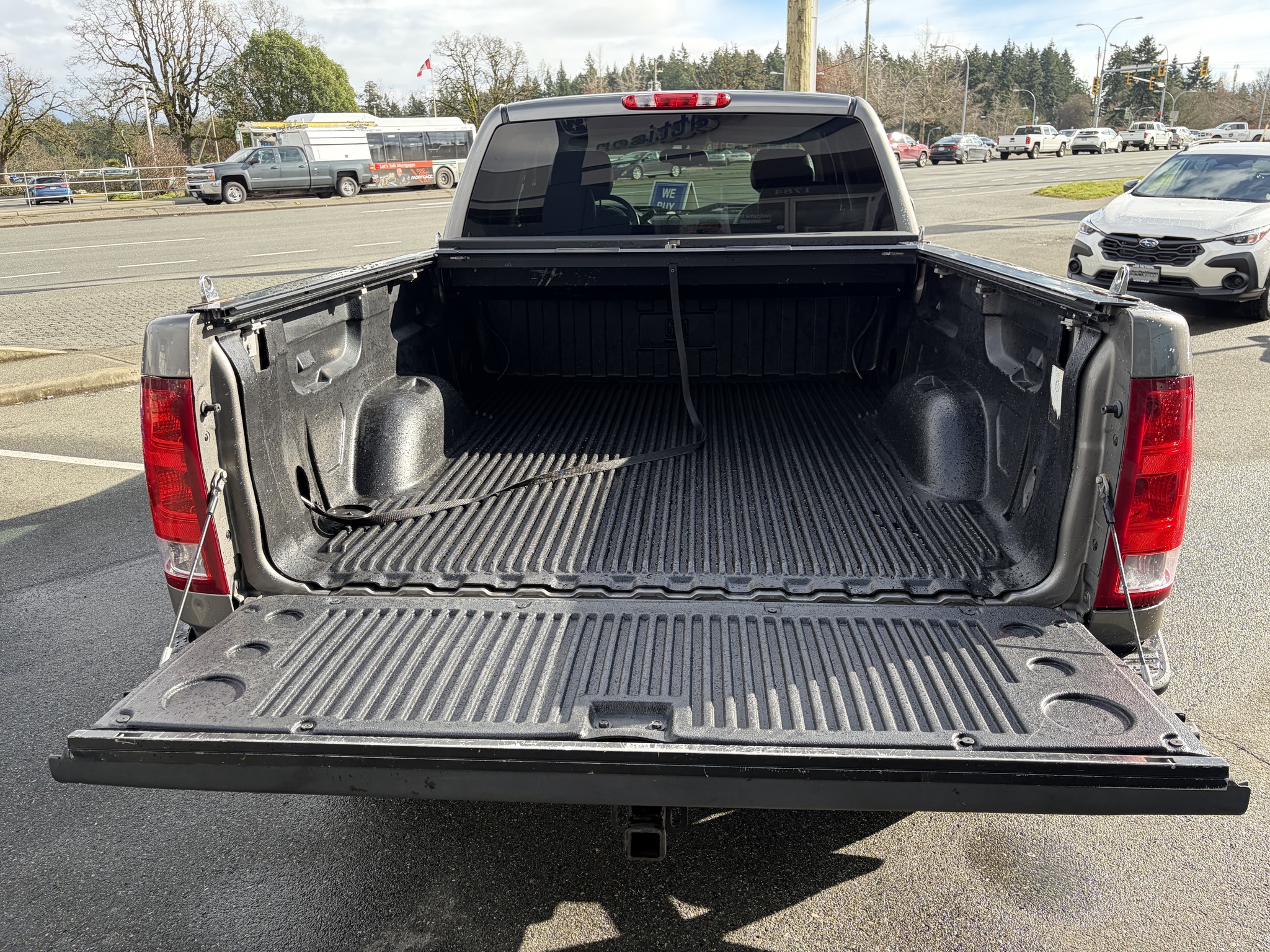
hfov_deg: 67.3
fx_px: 954
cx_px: 635
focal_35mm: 26
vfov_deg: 53.1
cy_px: 476
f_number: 1.6
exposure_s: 1/635
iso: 50
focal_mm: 5.96
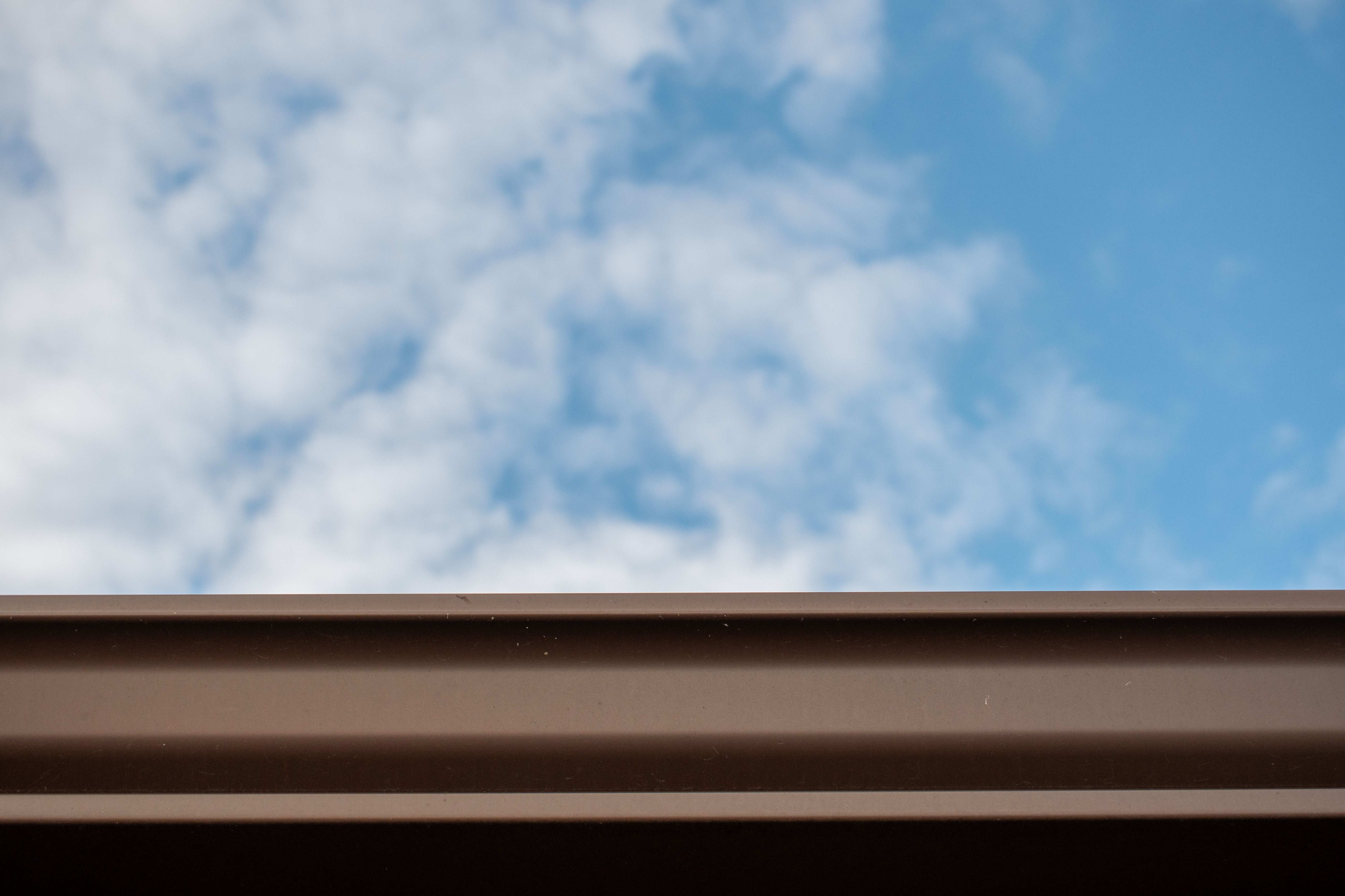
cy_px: 448
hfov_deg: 38.2
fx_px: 1943
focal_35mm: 52
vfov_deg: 26.0
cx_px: 672
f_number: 5.6
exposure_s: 1/500
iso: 100
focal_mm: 35
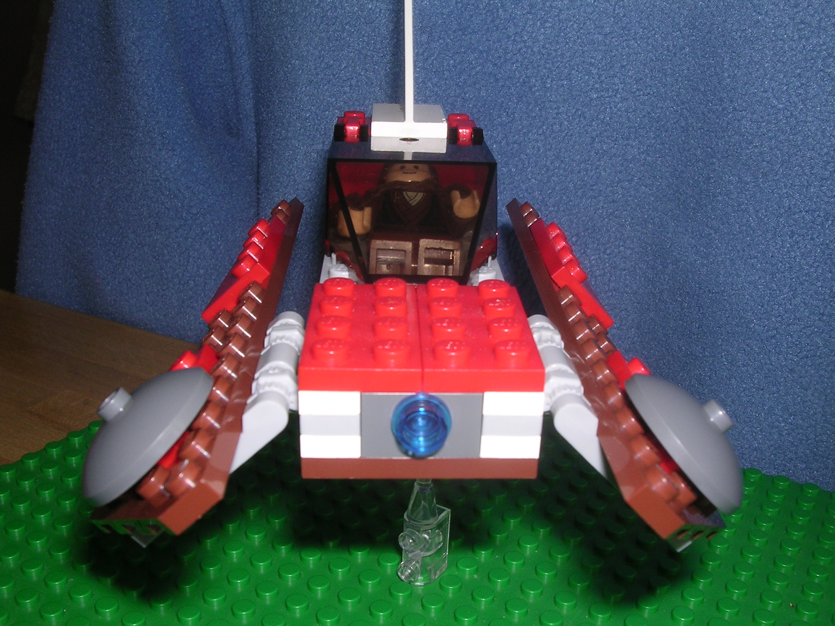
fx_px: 917
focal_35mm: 38
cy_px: 313
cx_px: 418
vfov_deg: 37.7
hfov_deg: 49.0
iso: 100
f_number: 5.6
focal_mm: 5.8
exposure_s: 1/60.1
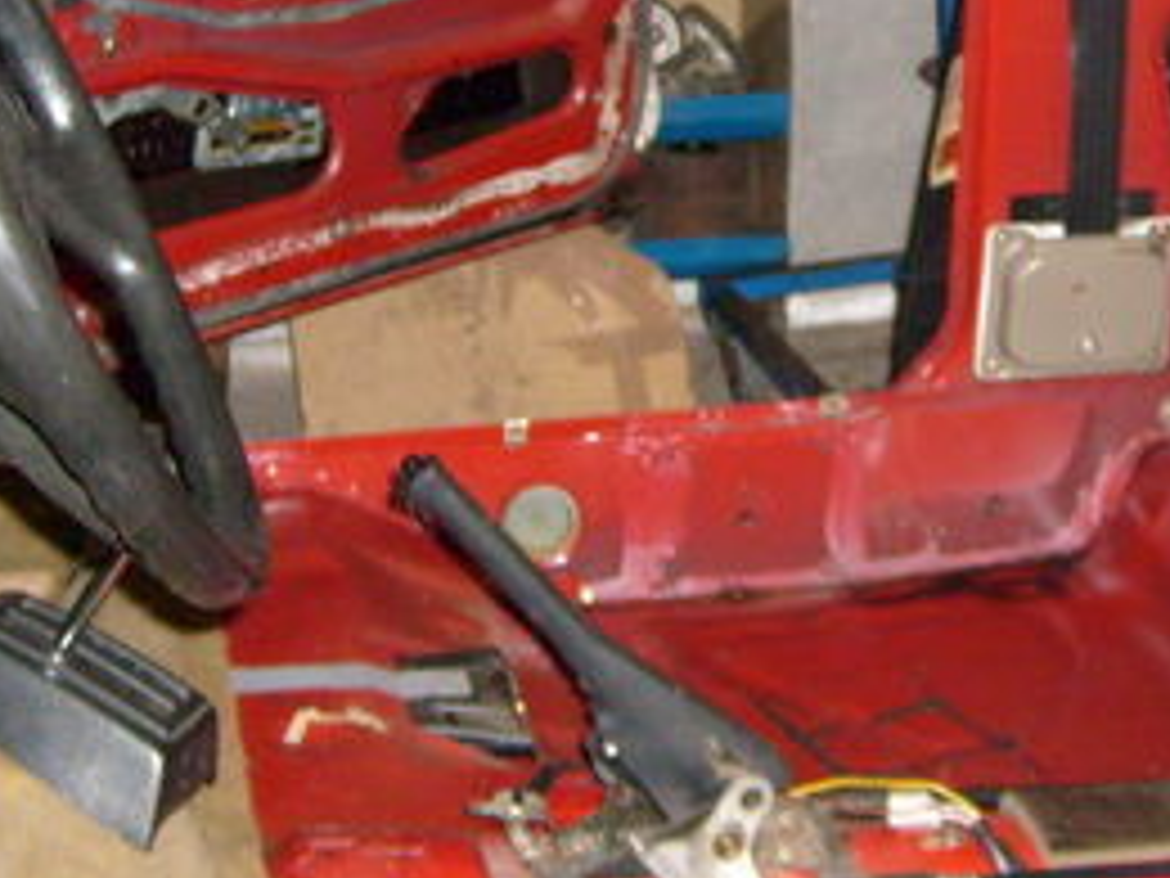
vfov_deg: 17.1
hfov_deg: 22.4
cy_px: 311
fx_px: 2907
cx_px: 963
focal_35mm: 86
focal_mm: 5.8
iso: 200
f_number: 2.8
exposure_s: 1/45
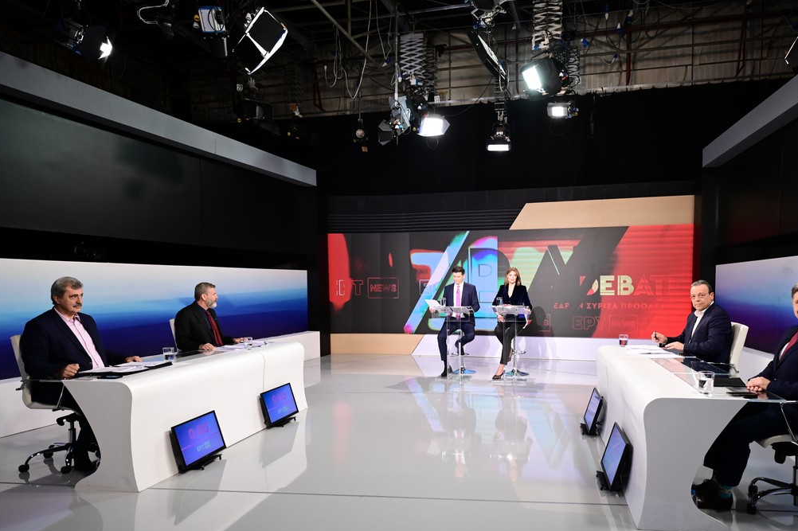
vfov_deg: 52.8
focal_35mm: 24
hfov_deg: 73.3
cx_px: 460
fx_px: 532
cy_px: 311
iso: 1000
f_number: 2
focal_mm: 20
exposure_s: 1/800
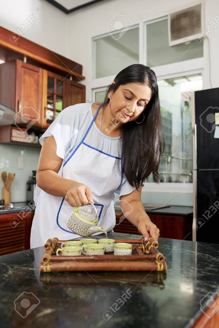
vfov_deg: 54.4
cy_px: 164
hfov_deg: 37.9
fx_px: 319
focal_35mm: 35
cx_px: 110
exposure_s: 1/160
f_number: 3.5
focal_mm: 35
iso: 100
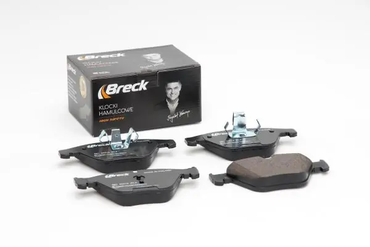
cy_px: 124
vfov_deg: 15.2
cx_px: 185
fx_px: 925
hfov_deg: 22.6
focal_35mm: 90
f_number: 11
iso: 100
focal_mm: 60
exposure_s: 1/200
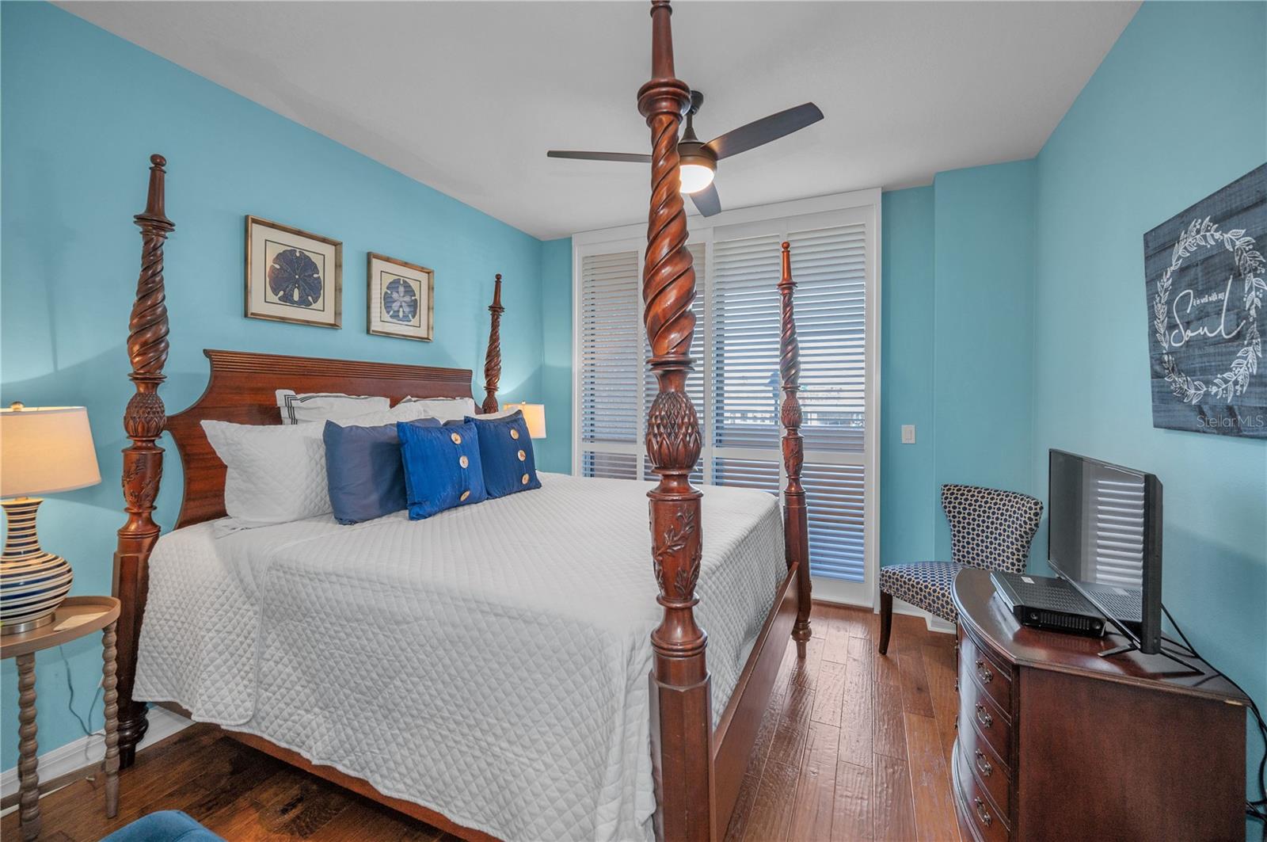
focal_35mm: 14
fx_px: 492
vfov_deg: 81.1
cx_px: 634
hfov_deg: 104.3
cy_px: 421
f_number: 5
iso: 250
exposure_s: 1/30
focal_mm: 14
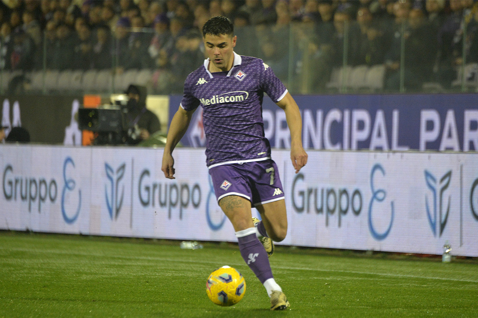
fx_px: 5311
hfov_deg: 5.2
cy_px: 159
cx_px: 239
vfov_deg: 3.4
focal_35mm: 400
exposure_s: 1/1000
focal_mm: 400
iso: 3200
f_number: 5.6
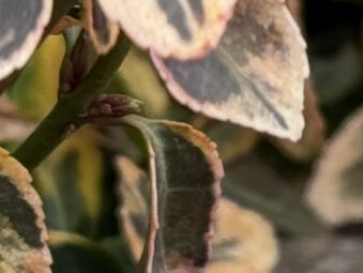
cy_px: -9
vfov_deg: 4.1
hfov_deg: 5.4
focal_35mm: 362
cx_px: 711
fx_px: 3800
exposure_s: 1/513
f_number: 1.78
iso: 64
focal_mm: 6.76
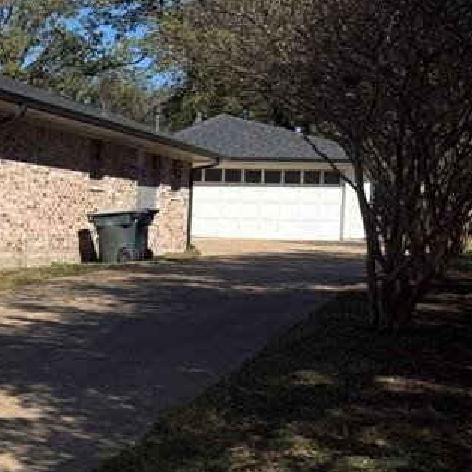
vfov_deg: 24.9
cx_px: -189
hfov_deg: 21.8
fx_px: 1064
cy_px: 301
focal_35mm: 69
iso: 80
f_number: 1.78
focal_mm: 6.76
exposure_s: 1/5714
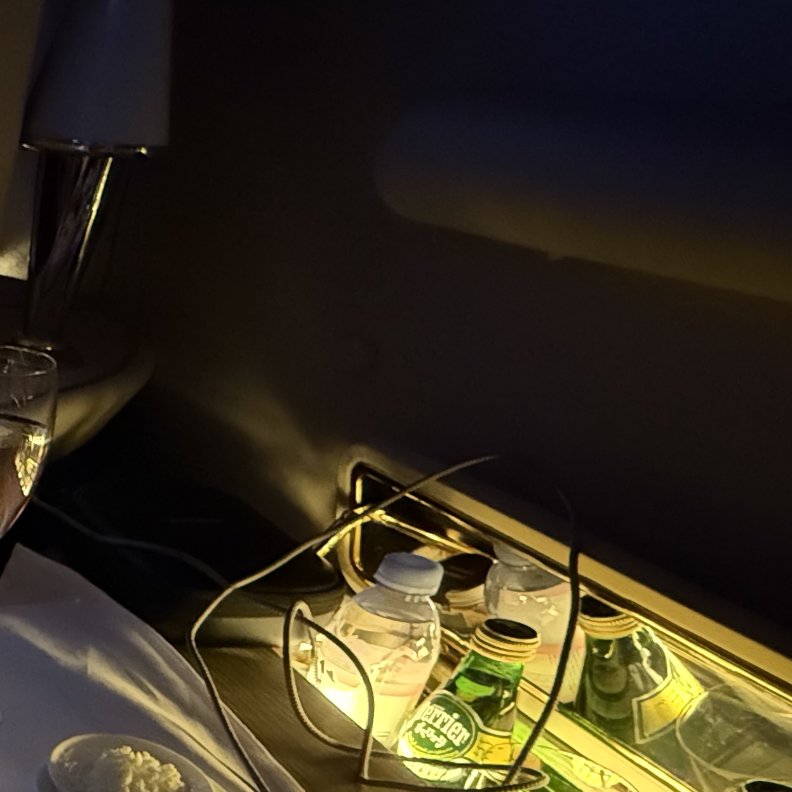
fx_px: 1035
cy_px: 641
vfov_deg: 40.1
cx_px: -361
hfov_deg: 28.9
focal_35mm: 40
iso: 1600
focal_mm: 2.22
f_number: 2.2
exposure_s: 1/29
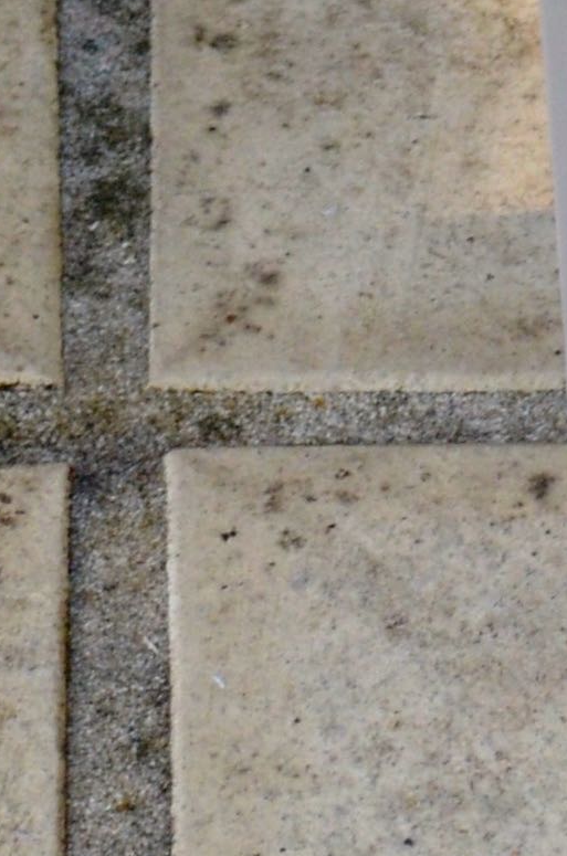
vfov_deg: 2.5
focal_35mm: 811
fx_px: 19258
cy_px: -1786
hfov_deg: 1.7
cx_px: 411
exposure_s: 1/125
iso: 800
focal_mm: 85
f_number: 9
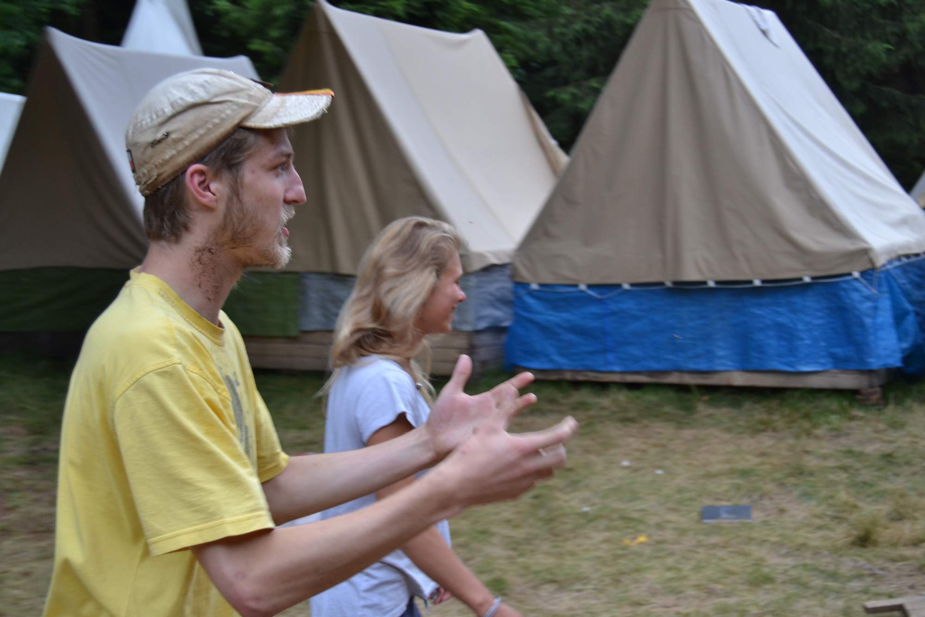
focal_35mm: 57
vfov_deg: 23.8
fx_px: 1464
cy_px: 308
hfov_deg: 35.1
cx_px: 462
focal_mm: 38
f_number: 5.6
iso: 250
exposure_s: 1/125
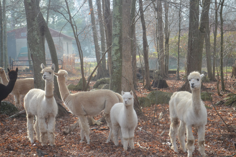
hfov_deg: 24.7
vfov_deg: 16.5
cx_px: 118
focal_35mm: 82
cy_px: 78
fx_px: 540
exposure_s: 1/200
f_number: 7.1
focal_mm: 55
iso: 200
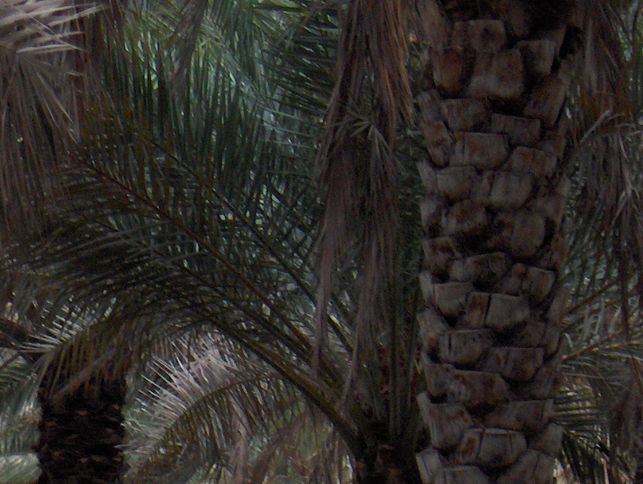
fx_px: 4761
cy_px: 674
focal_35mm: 256
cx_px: -85
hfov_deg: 7.7
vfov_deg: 5.8
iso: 100
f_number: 3.9
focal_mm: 17.5
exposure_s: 1/90
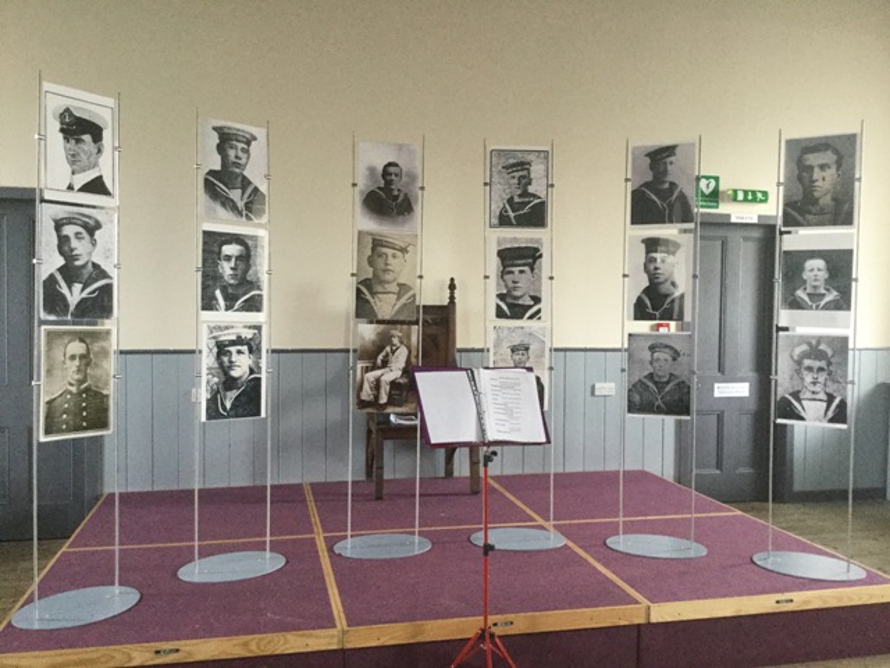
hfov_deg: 58.4
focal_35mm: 31
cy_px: 334
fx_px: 797
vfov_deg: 45.4
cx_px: 445
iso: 250
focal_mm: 3.3
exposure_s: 1/33
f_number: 2.4
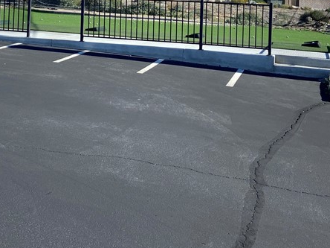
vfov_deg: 23.1
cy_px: -16
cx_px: 114
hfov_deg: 32.0
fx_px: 572
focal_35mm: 60
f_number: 1.8
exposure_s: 1/1701
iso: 32
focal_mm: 4.25
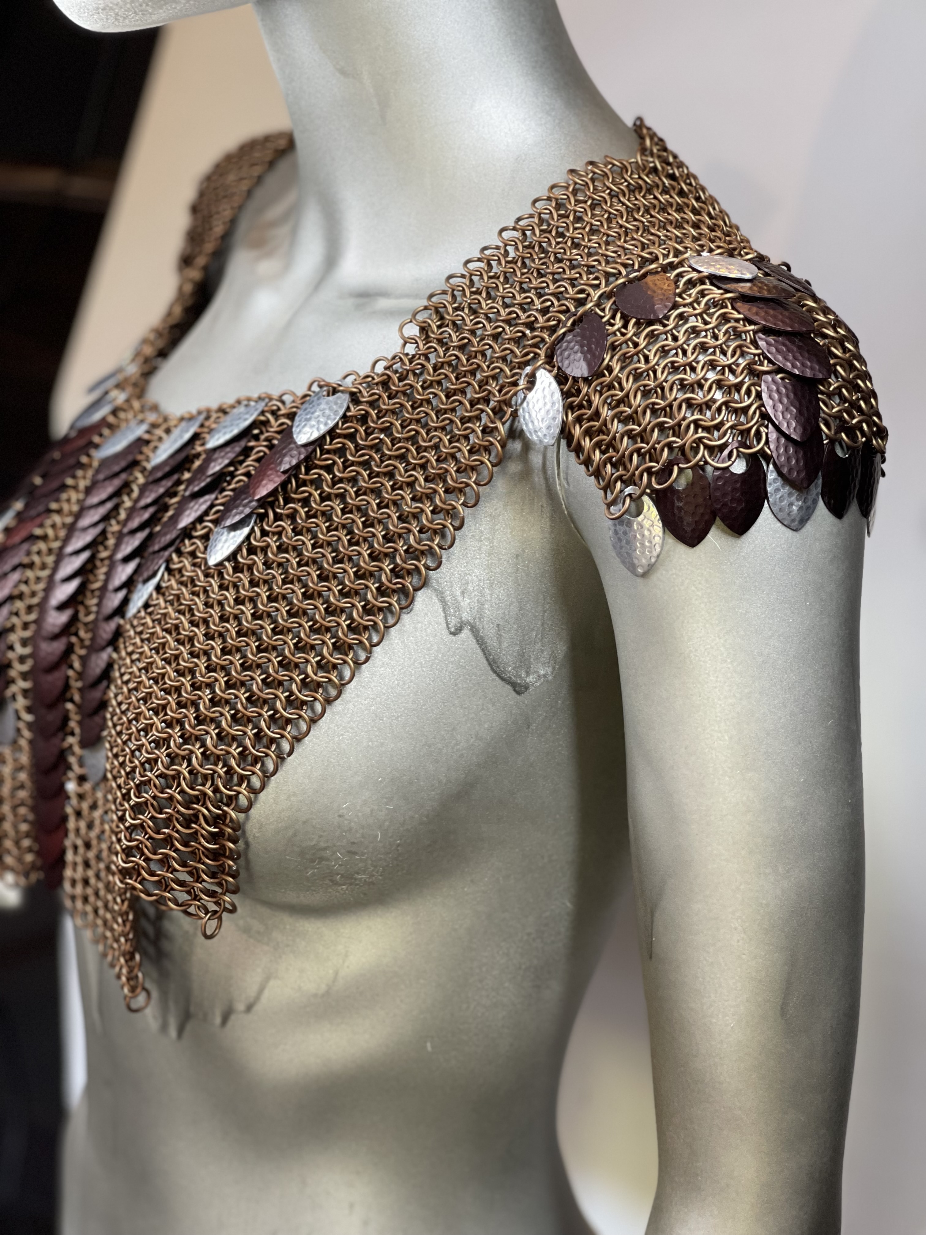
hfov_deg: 22.9
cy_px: 618
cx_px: 463
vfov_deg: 30.3
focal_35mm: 64
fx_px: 2283
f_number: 2.2
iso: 125
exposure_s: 1/40
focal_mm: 7.5
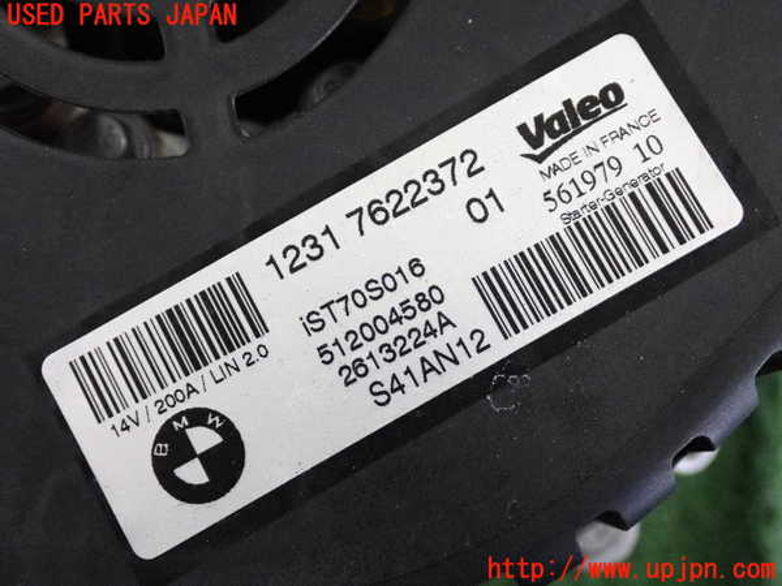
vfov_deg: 29.1
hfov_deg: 38.2
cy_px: 293
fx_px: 1130
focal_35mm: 50
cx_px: 391
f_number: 3.2
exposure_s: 1/125
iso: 2000
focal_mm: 9.01
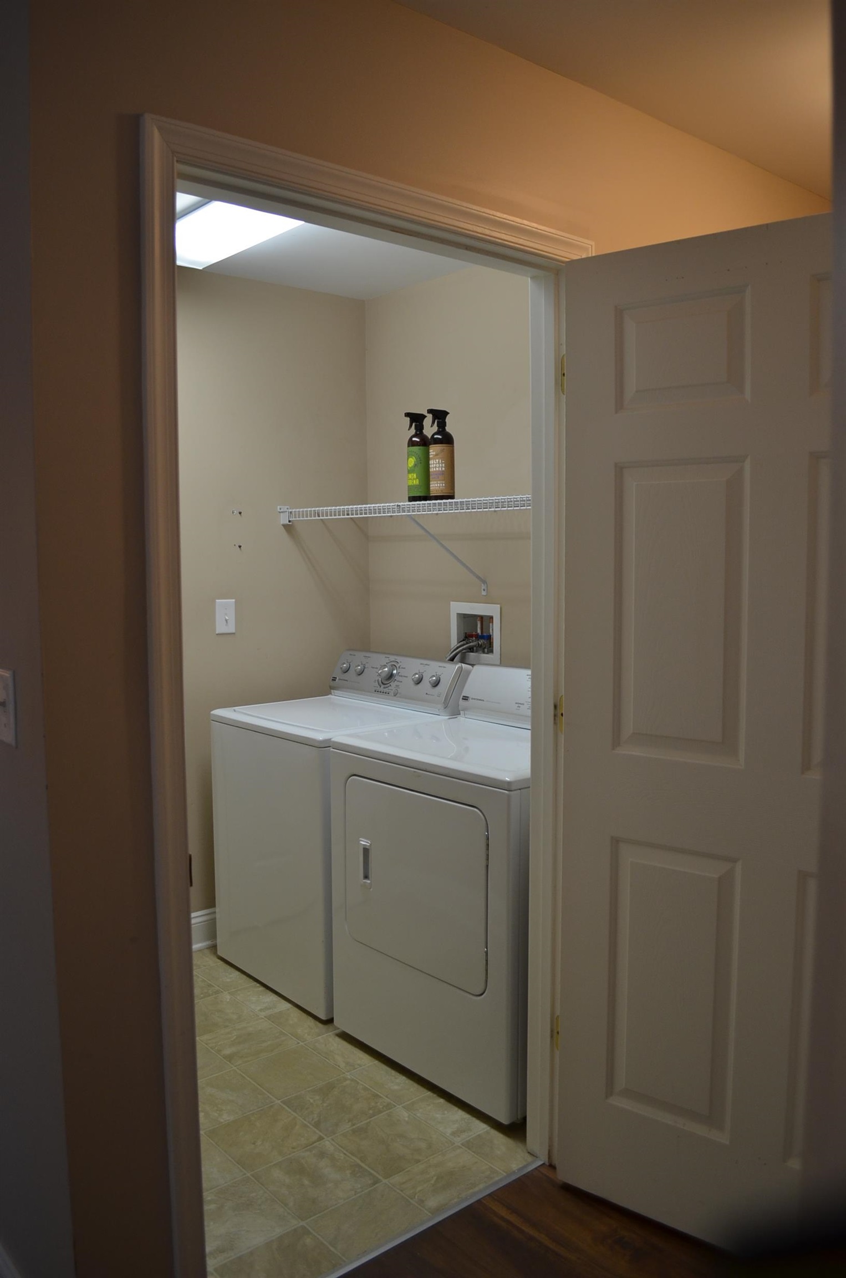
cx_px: 423
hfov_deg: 47.7
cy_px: 639
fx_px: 956
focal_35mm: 27
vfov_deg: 67.5
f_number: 4
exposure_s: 1/60
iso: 400
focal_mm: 18
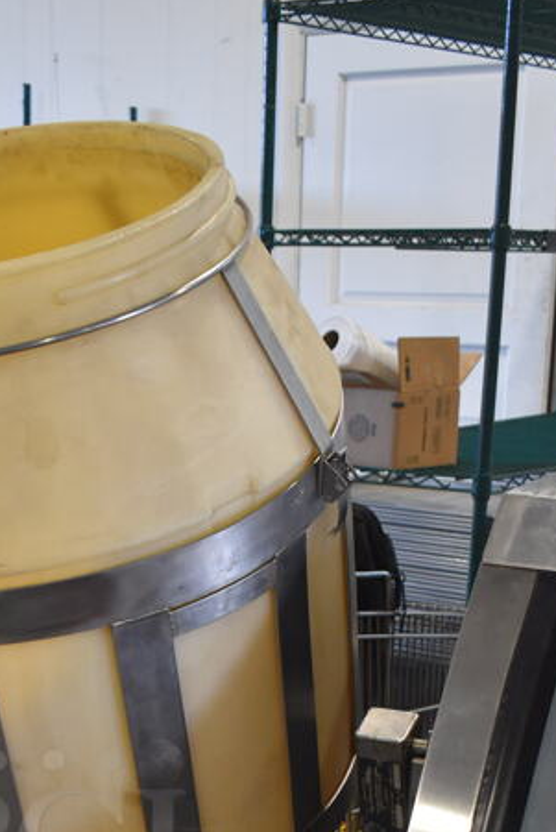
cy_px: 837
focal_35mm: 73
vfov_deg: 26.2
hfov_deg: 18.4
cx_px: 54
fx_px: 1687
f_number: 3.8
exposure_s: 1/125
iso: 1400
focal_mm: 24
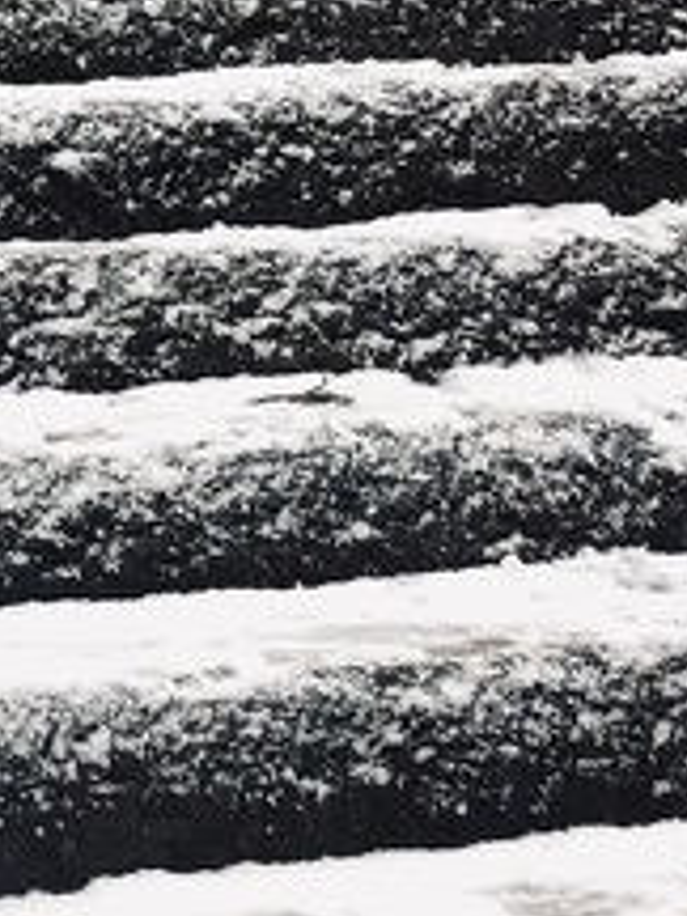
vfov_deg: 14.7
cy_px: 110
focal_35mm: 133
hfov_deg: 10.6
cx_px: -488
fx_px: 3519
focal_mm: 3.99
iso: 25
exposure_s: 1/120
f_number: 1.8
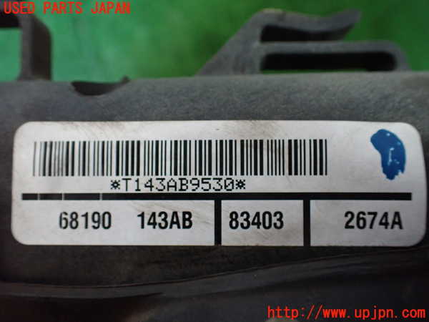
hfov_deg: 60.0
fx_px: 372
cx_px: 214
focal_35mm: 30
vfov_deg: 46.8
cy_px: 161
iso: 800
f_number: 2.3
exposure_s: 1/100
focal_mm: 5.4
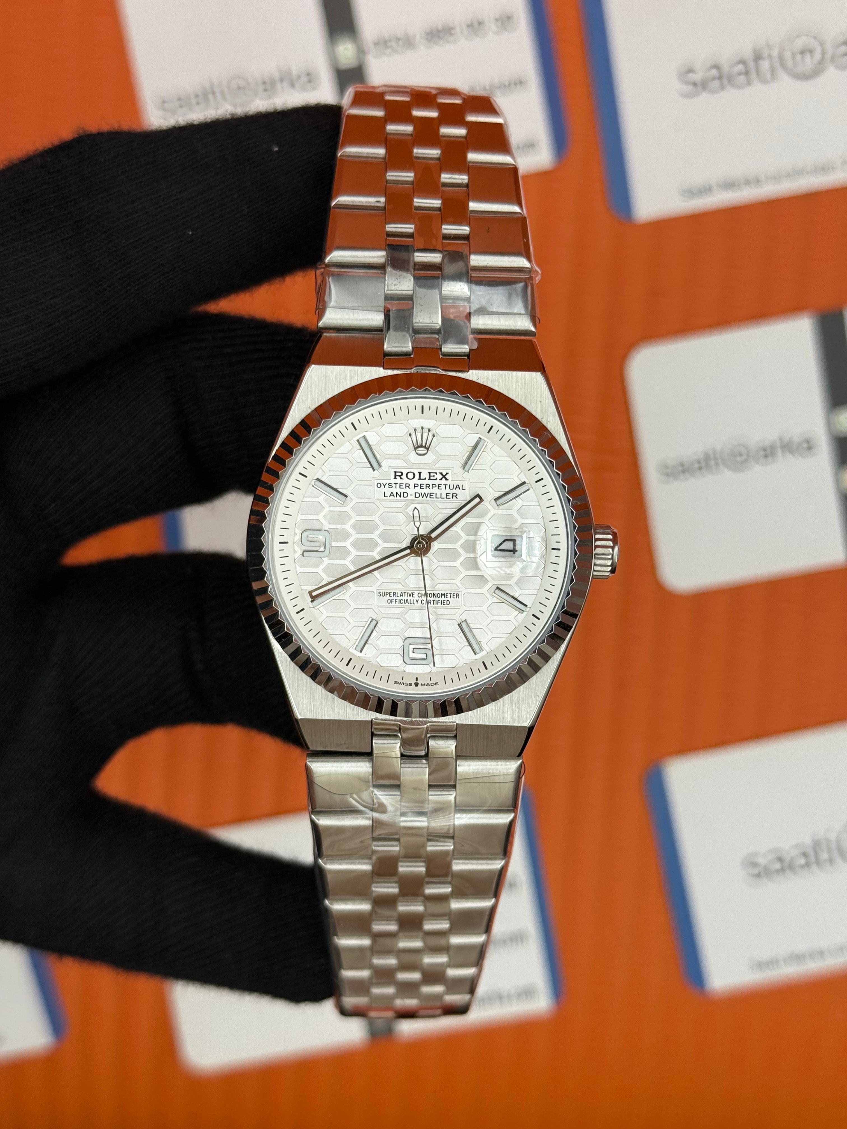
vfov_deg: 39.7
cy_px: 564
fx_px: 1566
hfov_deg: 30.3
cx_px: 424
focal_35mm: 48
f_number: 1.78
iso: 64
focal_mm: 6.76
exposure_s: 1/837
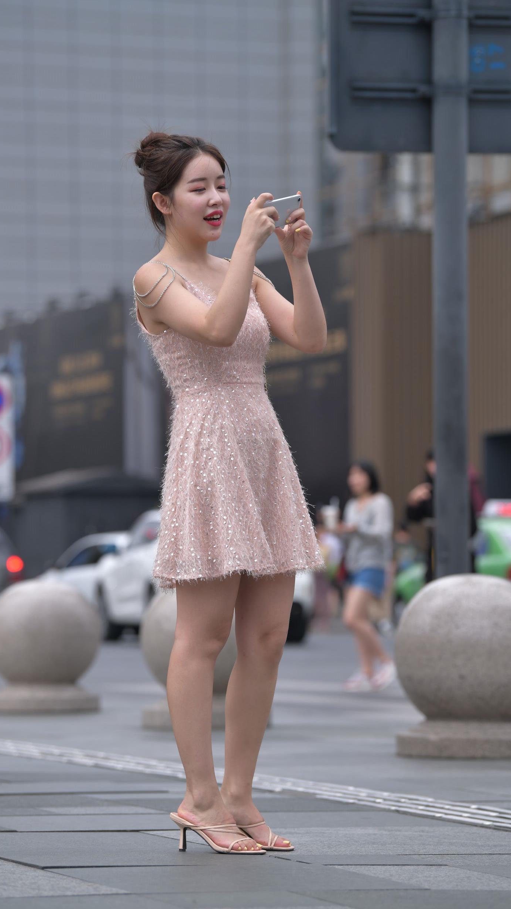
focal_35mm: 137
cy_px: 457
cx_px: 225
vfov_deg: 15.7
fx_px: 3301
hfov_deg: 8.9
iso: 320
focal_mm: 130
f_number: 4
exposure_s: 1/500
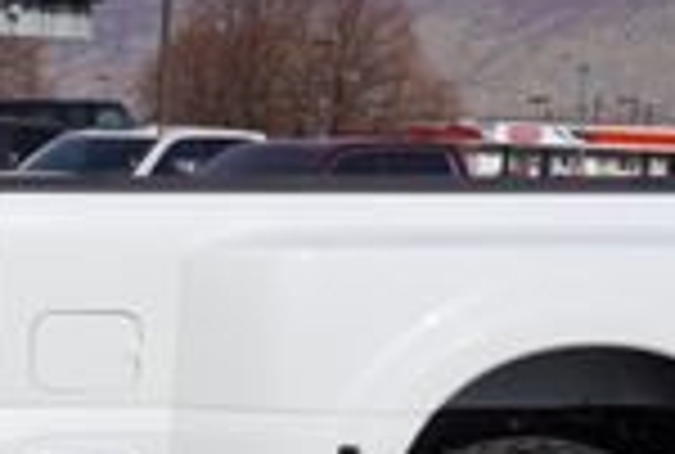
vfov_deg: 10.2
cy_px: 432
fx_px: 2522
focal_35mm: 134
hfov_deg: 14.3
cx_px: -310
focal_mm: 21
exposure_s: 1/400
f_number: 10
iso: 100
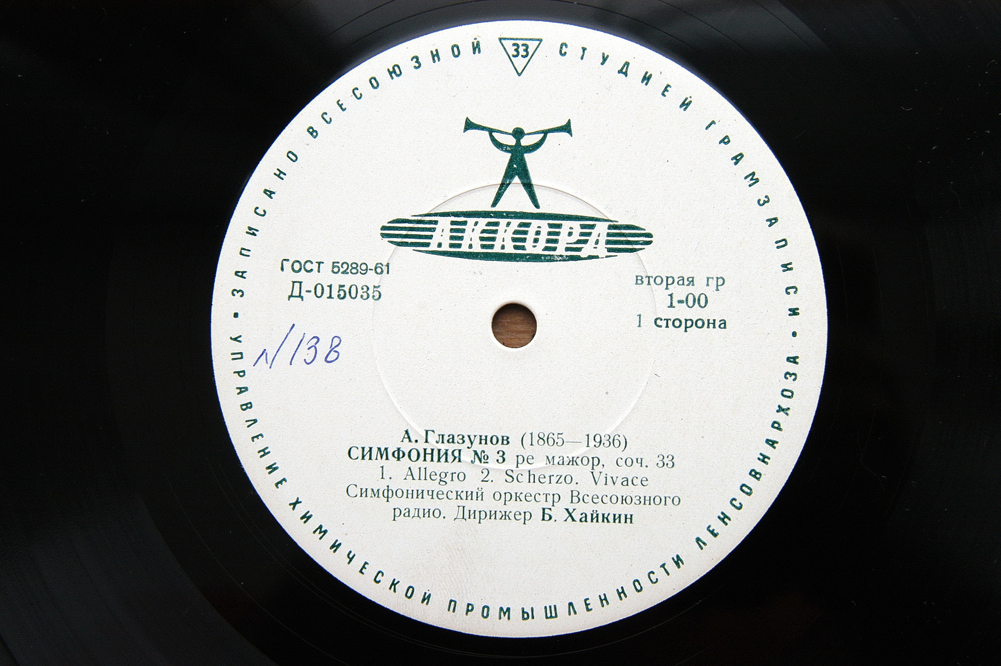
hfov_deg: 37.9
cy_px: 333
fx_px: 1459
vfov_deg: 25.7
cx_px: 500
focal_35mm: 52
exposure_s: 1/125
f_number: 5.6
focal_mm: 35
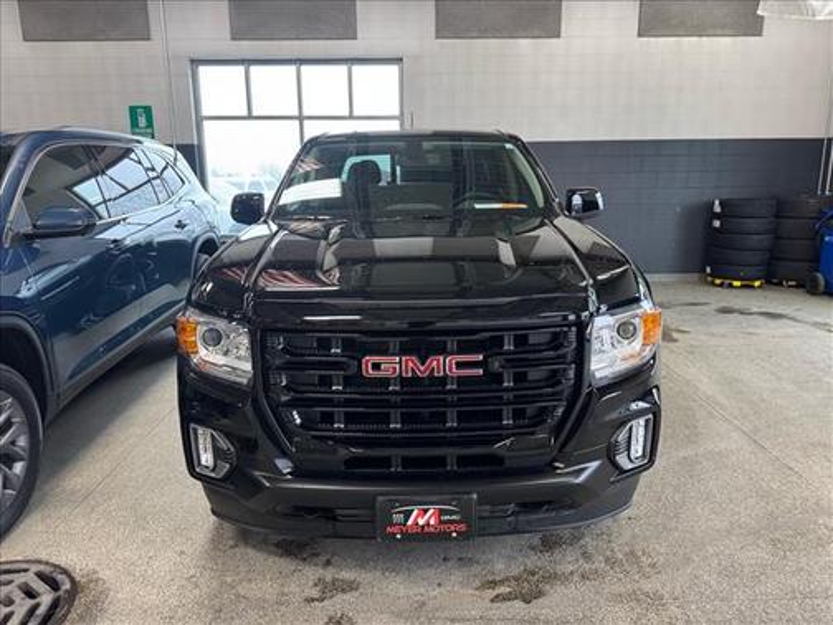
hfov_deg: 71.6
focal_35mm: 24
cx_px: 416
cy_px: 312
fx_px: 578
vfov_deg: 56.8
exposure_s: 1/60
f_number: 1.78
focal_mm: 6.76
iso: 200
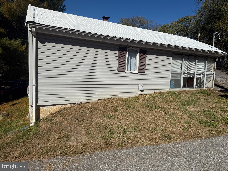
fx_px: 158
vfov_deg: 56.8
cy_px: 86
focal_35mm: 24
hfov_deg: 71.6
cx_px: 114
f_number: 1.78
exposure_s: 1/11905
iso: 80
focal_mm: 6.76
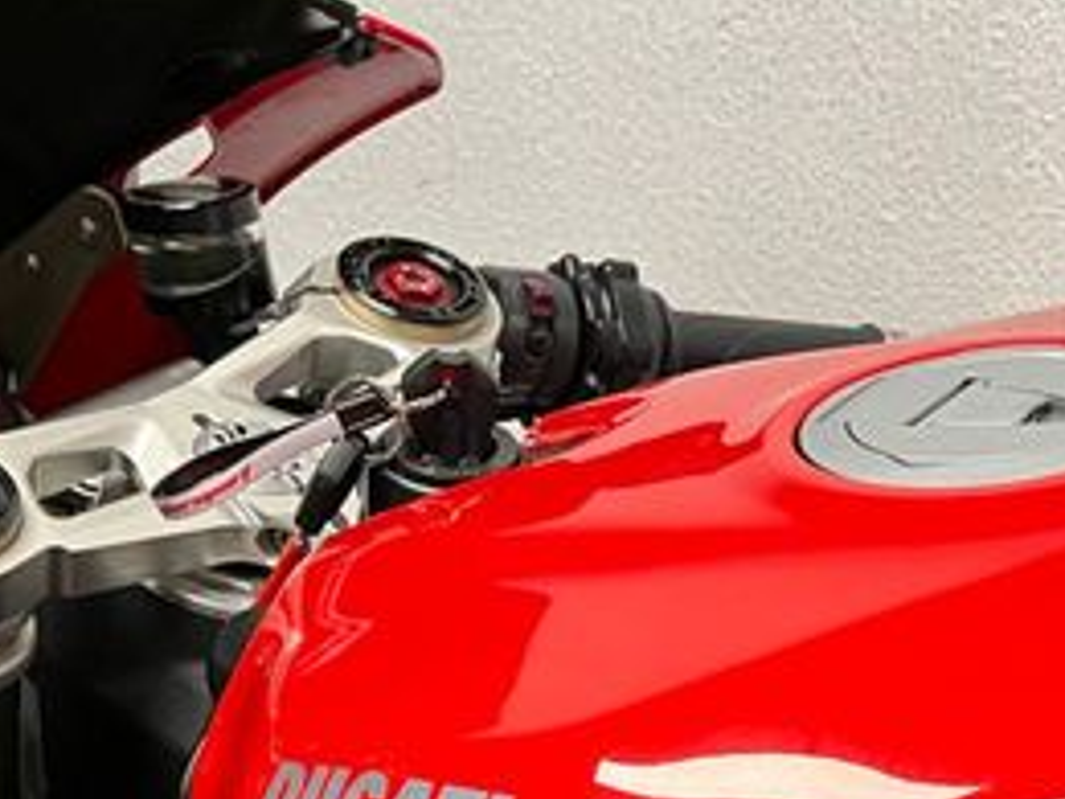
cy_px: 971
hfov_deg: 28.9
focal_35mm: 64
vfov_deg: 21.3
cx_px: 979
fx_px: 1969
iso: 125
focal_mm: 5.1
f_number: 1.6
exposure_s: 1/50
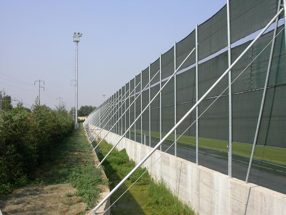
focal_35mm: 38
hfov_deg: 49.0
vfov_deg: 37.7
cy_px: 108
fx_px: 314
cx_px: 143
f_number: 7.5
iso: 100
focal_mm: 7.85
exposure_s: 1/387
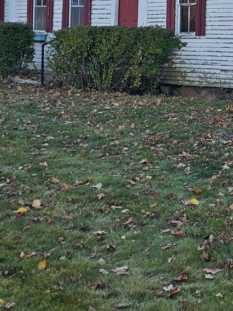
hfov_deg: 17.1
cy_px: 30
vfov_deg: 22.9
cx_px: 264
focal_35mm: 83
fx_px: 745
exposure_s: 1/180
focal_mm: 6.3
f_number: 1.7
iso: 12
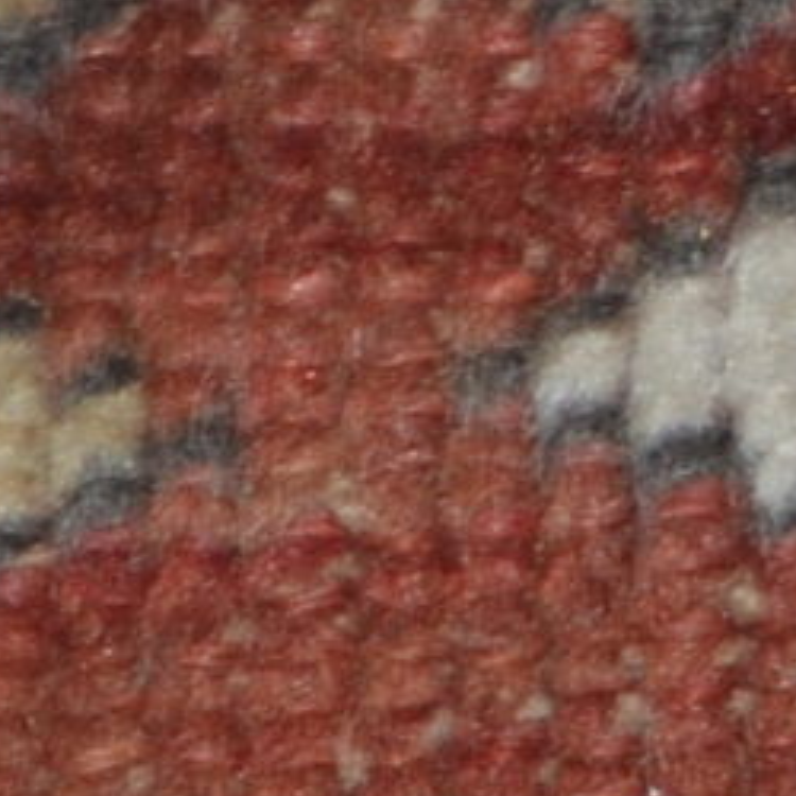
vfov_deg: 2.7
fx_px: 16804
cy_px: 1423
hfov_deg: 2.6
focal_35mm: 646
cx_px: 3525
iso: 100
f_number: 8
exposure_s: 1/60
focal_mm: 55
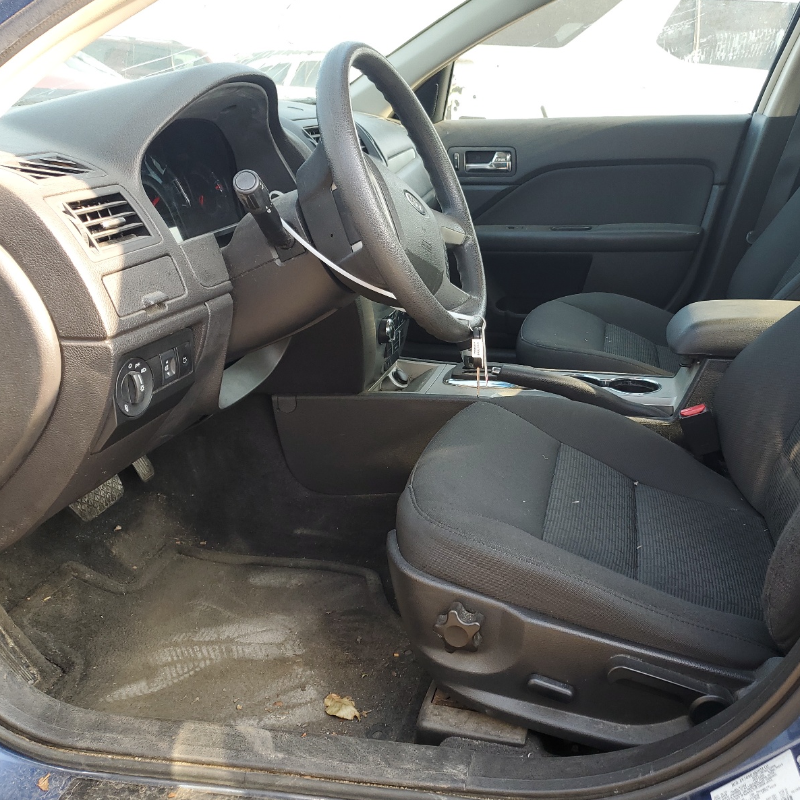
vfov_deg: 52.5
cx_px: 538
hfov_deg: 51.5
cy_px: 403
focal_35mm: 31
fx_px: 811
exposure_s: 1/196
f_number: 1.5
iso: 50
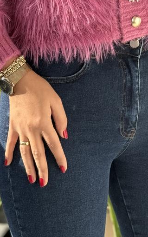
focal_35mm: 133
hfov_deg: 9.8
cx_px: 113
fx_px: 858
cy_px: -68
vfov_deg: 15.0
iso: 64
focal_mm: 6.76
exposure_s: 1/582
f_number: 1.78
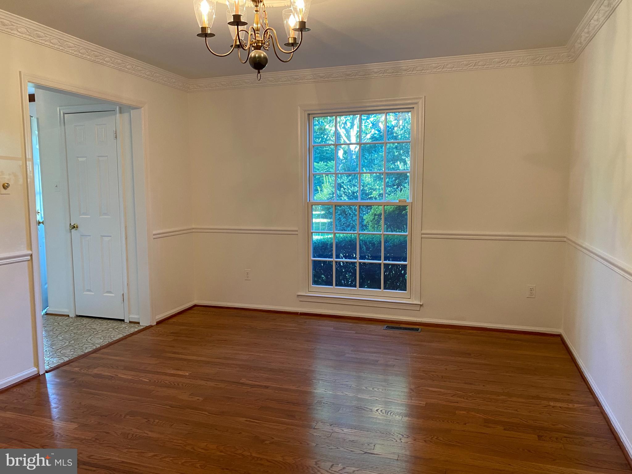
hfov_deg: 67.3
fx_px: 475
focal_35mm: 26
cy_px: 237
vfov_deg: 53.1
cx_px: 316
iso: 160
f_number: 1.8
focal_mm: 4.25
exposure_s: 1/60
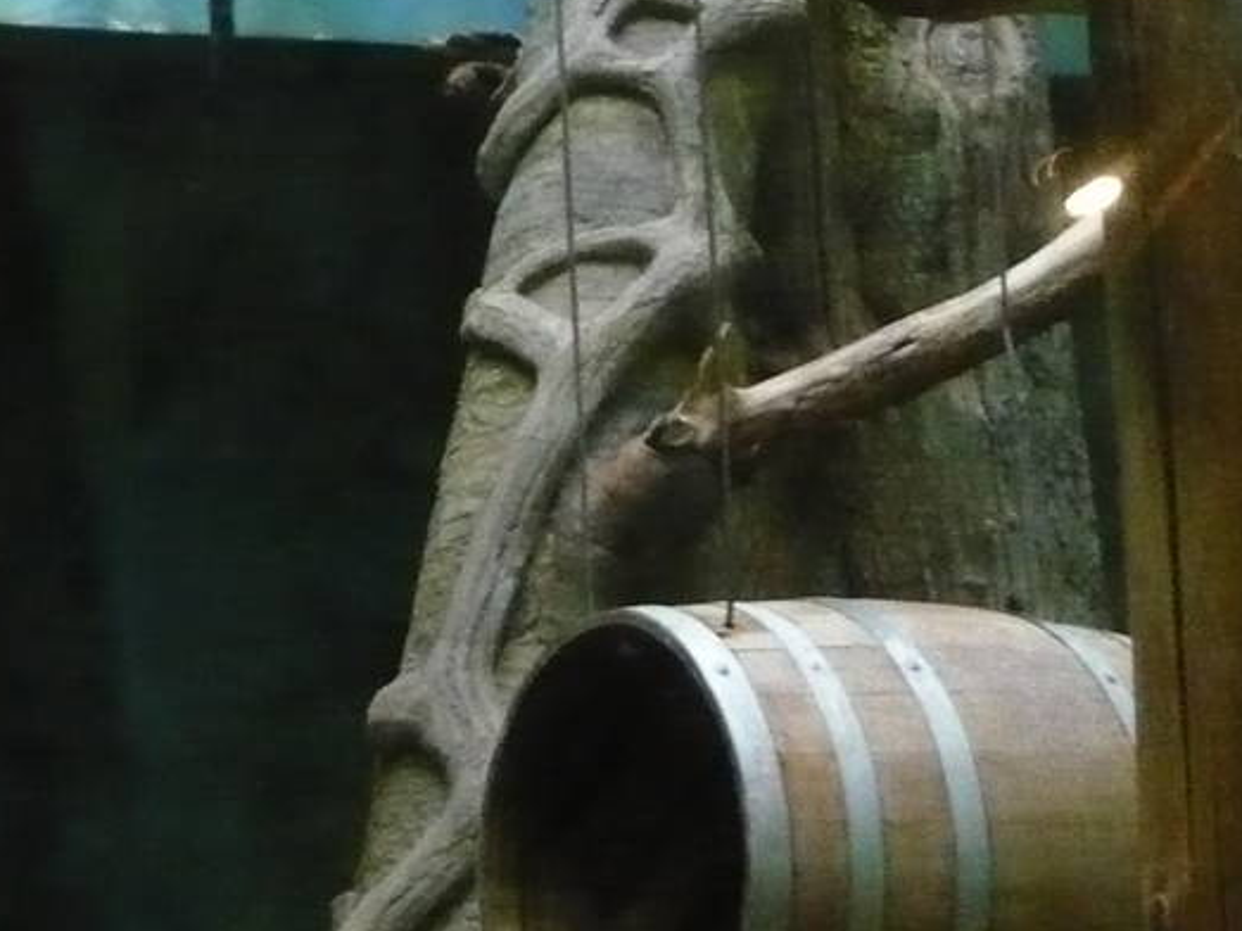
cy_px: -397
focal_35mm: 101
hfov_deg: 18.2
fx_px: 3623
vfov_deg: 13.9
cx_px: -370
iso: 800
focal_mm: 5.5
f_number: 2.8
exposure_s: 1/30
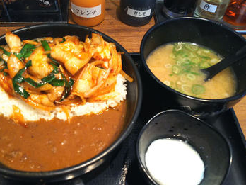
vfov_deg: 45.3
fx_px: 220
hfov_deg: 58.2
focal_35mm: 31
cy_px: 104
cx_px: 110
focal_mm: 4.2
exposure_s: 1/100
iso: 160
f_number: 1.9
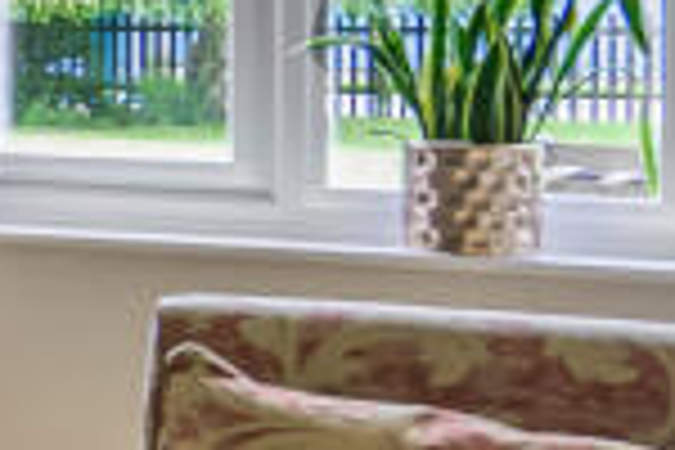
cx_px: -1170
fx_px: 2044
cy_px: 20
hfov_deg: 12.3
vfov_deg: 12.4
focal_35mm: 109
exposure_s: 1/30
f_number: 7.1
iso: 400
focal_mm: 16
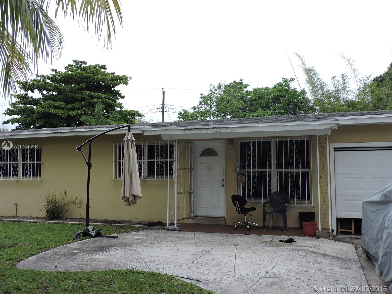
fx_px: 374
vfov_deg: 42.9
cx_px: 196
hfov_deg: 55.4
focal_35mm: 33
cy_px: 147
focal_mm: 5.9
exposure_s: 1/640
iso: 100
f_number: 3.2
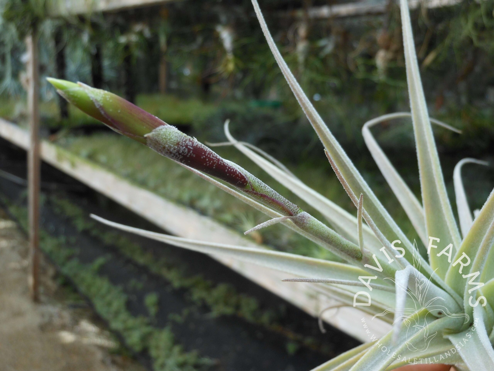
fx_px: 557
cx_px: 247
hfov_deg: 47.9
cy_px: 186
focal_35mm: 39
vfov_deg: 36.8
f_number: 4.3
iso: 80
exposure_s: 1/200
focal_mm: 6.9
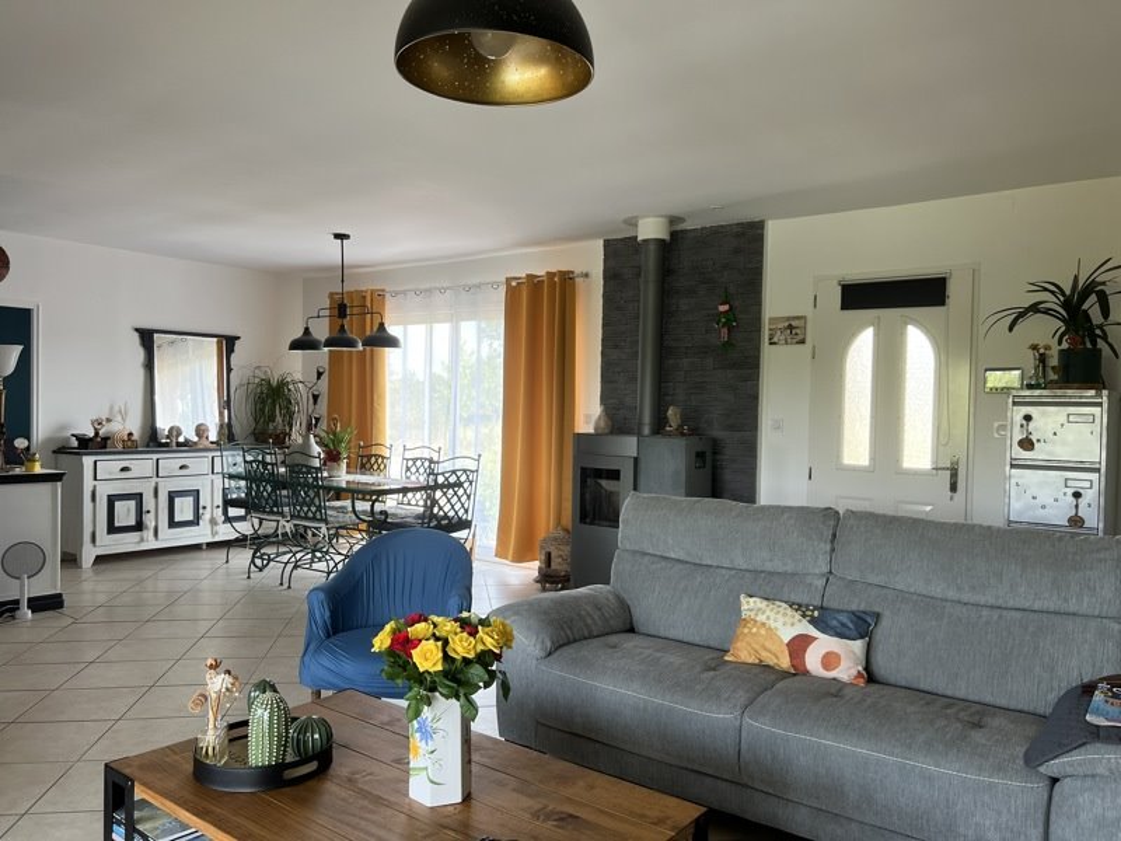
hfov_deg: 67.3
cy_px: 420
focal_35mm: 26
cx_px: 560
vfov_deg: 53.1
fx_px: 842
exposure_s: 1/135
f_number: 1.5
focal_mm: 5.7
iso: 64
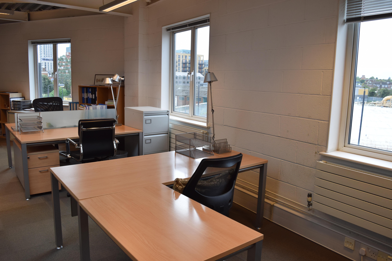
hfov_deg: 67.4
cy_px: 130
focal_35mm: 27
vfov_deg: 47.9
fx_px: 294
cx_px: 196
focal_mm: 18
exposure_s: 1/100
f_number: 5
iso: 400
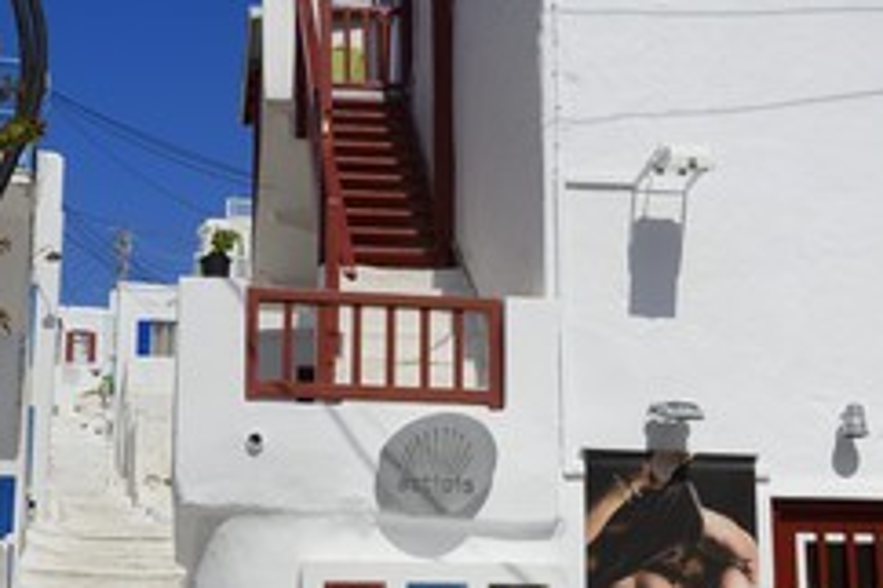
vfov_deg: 20.4
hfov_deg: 30.5
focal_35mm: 66
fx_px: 1618
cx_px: 412
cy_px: 449
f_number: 13
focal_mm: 38
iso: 200
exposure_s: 1/500
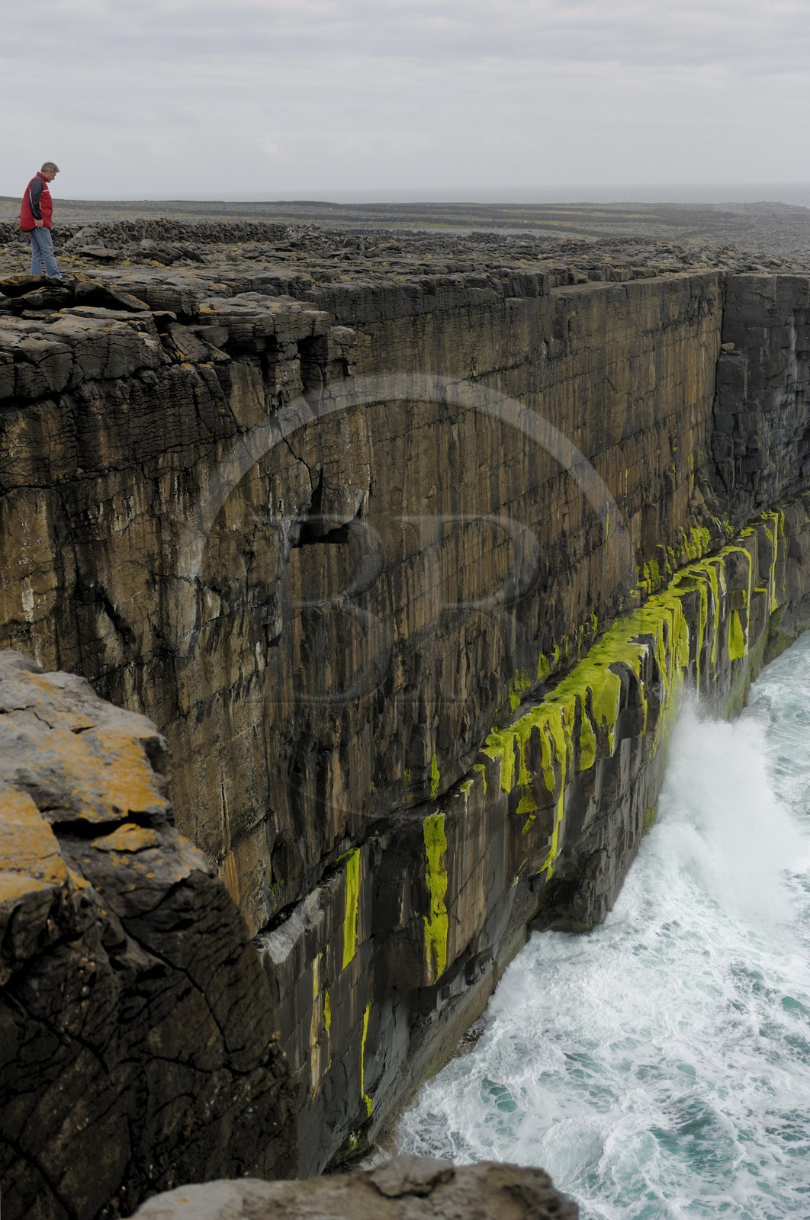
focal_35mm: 42
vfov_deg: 46.5
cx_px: 405
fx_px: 1422
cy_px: 610
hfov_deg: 31.8
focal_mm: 28
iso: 160
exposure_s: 1/350
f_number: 3.5
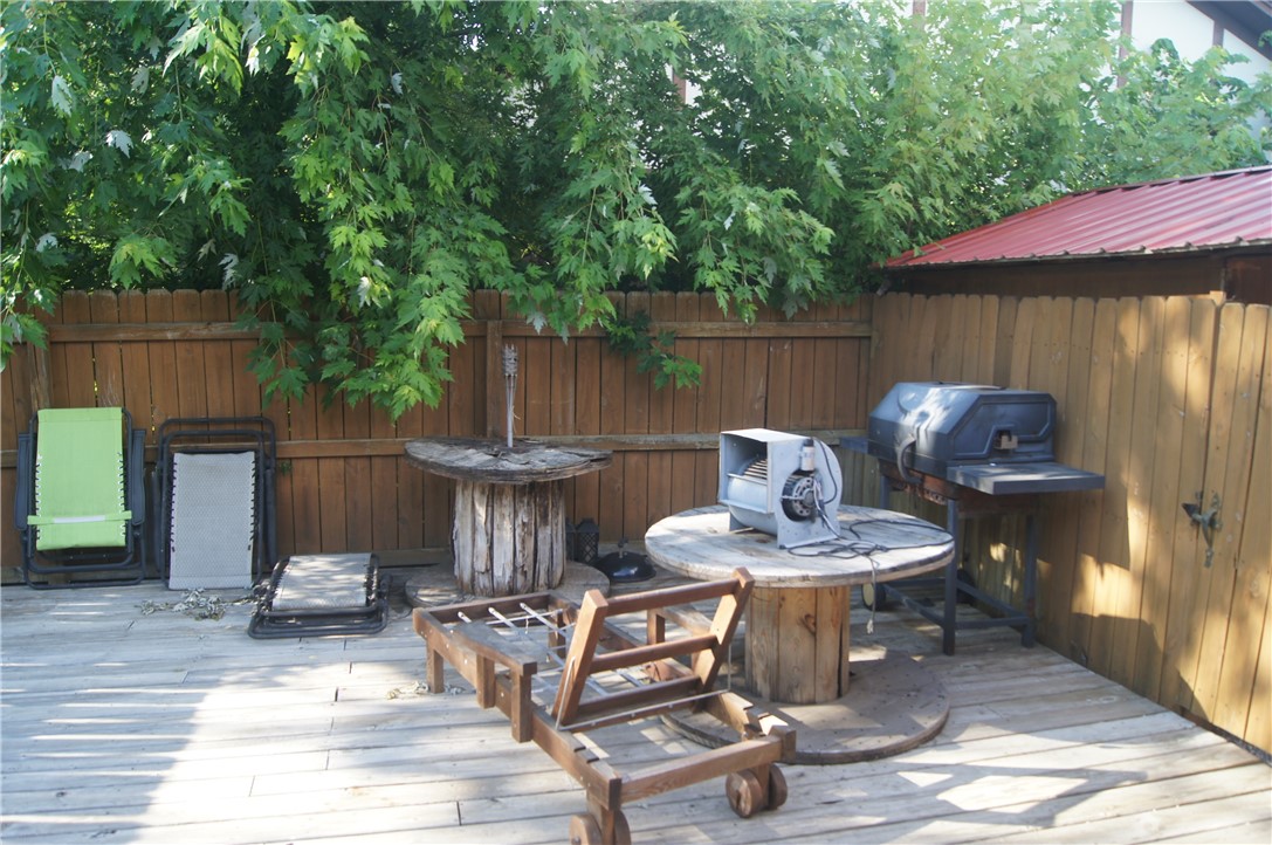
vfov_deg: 47.8
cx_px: 636
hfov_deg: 67.4
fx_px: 953
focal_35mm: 27
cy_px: 422
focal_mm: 18
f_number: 5.6
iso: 100
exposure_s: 1/40
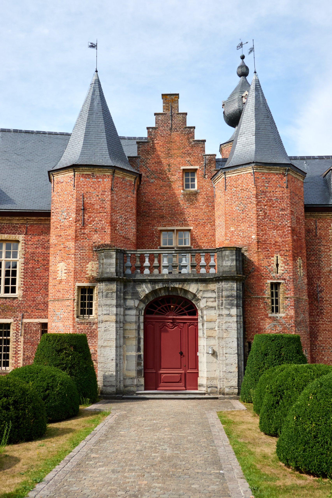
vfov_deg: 46.4
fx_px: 581
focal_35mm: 42
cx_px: 166
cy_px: 249
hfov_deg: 31.9
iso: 100
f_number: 8
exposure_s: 1/250
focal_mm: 15.59
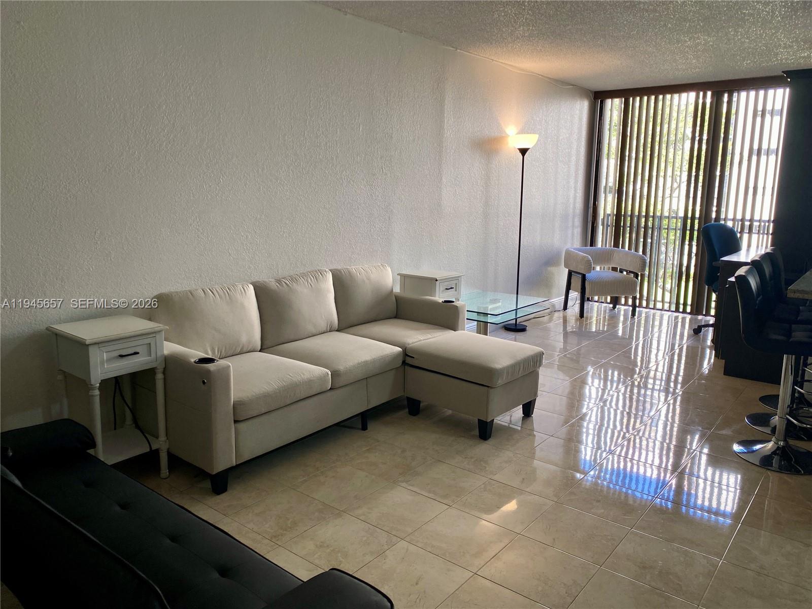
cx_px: 406
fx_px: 610
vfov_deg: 53.1
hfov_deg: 67.3
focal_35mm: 26
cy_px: 304
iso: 40
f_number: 1.8
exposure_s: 1/120
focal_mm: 4.25
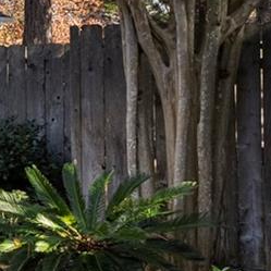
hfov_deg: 8.8
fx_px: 868
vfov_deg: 17.7
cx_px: -749
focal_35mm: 98
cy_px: 78
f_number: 8
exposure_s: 1/25
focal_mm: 14
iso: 100
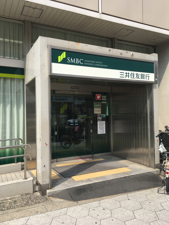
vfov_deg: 61.7
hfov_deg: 48.2
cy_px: 112
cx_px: 84
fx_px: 189
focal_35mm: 29
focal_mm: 4.15
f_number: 2.2
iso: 25
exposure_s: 1/1054
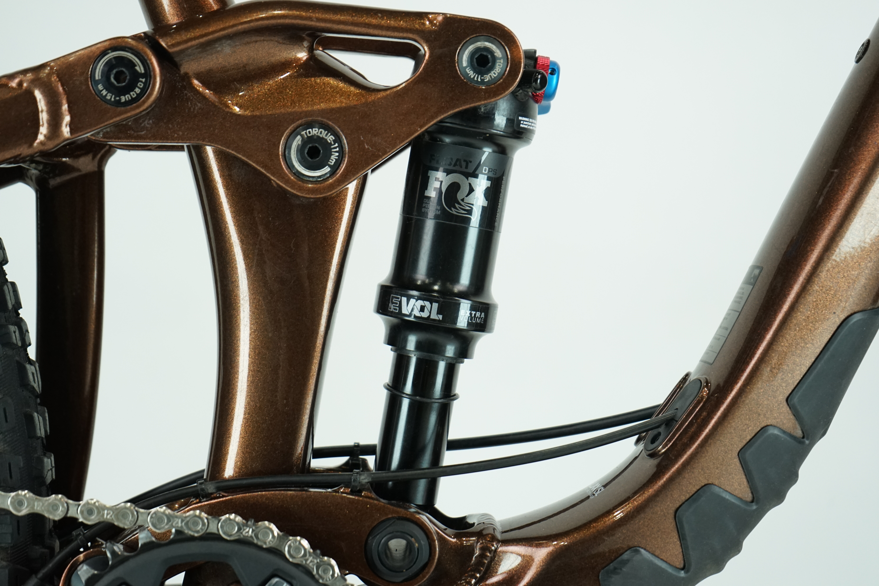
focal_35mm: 70
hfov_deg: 28.8
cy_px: 293
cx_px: 440
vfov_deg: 19.5
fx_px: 1709
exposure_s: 1/200
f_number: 5.6
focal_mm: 70
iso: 1600
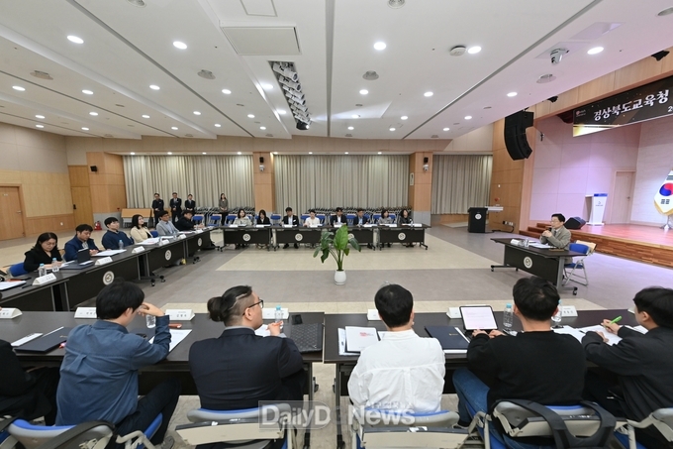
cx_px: 336
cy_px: 224
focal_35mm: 14
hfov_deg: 104.3
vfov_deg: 81.2
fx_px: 262
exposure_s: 1/200
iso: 2500
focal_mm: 14
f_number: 6.3
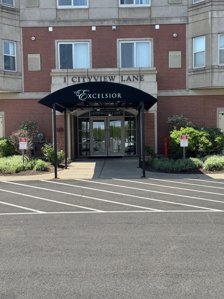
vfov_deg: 39.7
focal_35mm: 48
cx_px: 112
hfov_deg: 30.3
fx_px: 414
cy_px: 150
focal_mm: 6.76
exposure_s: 1/1923
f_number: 1.78
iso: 64
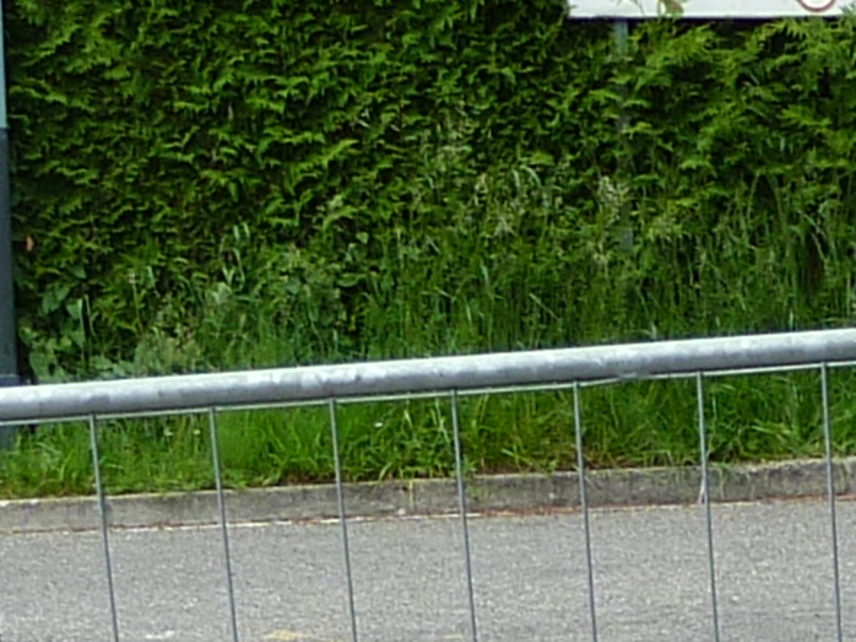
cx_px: 582
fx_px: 4425
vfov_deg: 7.7
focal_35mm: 179
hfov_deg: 11.0
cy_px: 1549
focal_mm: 4.7
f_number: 4
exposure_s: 1/320
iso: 80
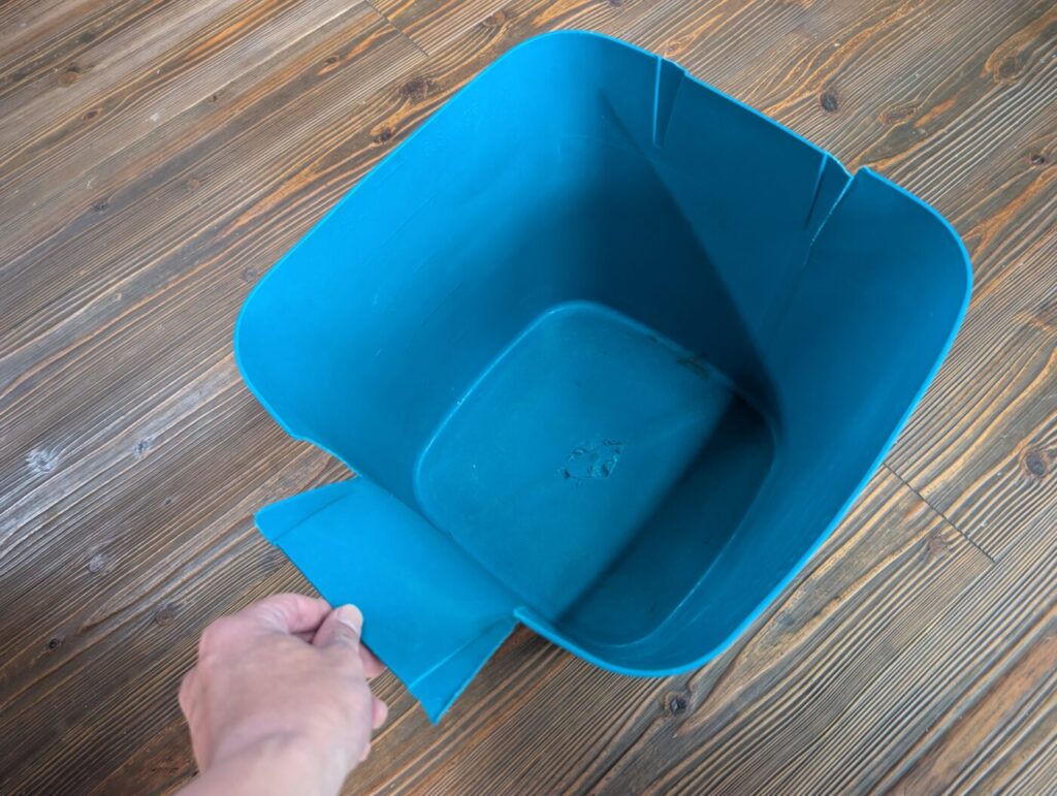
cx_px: 528
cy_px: 398
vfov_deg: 56.9
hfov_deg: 71.5
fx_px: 734
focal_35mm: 24
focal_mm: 6.9
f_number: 1.68
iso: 1088
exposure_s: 1/45.5
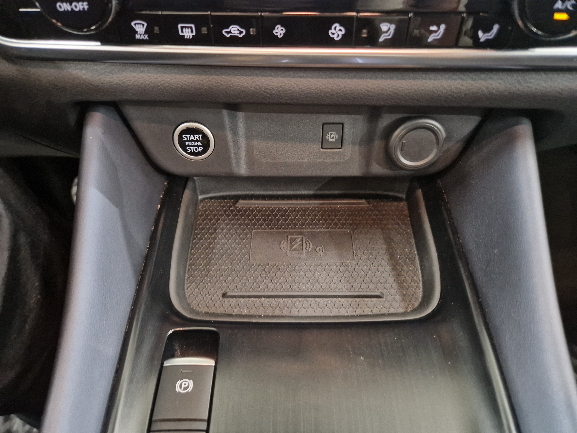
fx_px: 383
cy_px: 216
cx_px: 288
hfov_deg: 73.9
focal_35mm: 23
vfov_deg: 58.9
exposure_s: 1/24
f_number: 1.8
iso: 800
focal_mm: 5.4
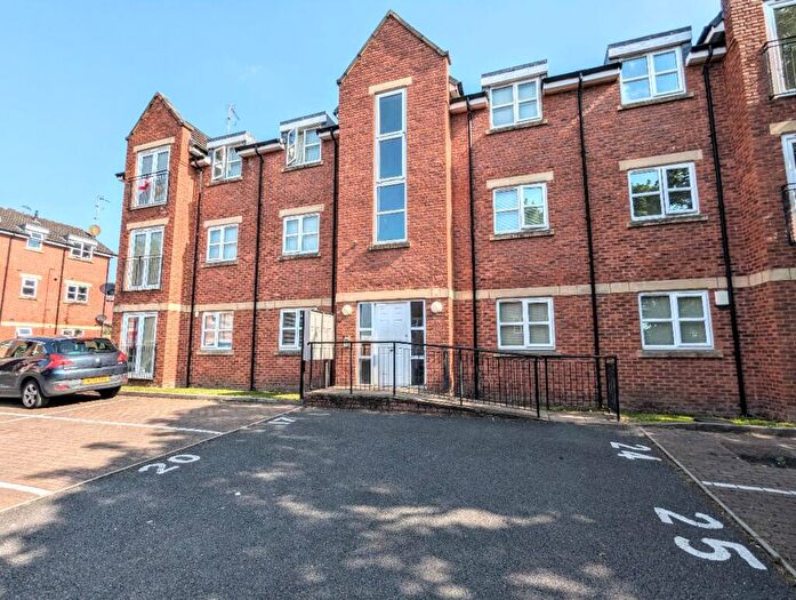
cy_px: 300
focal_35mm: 16
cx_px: 398
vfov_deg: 78.3
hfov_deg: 94.4
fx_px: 368
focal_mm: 2.35
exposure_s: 1/869
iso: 46
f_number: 2.2
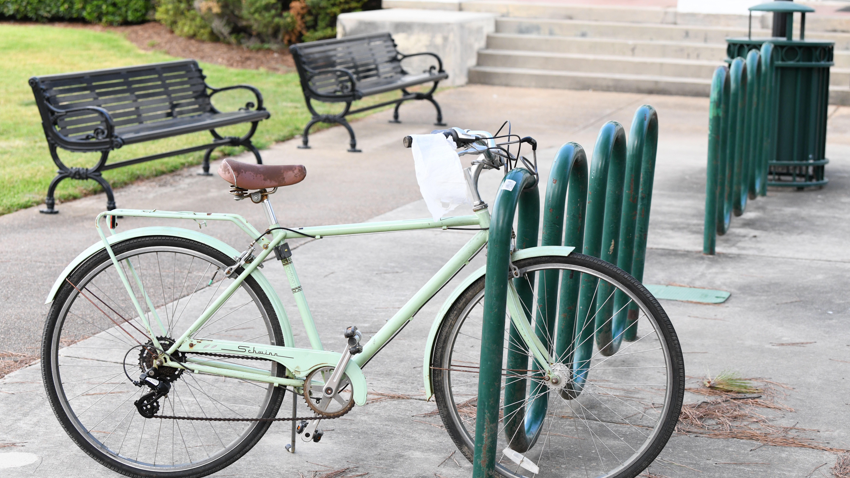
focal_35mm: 77
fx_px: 1735
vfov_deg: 15.7
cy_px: 230
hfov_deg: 27.5
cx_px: 425
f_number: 4.5
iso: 1600
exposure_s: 1/1250
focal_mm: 70
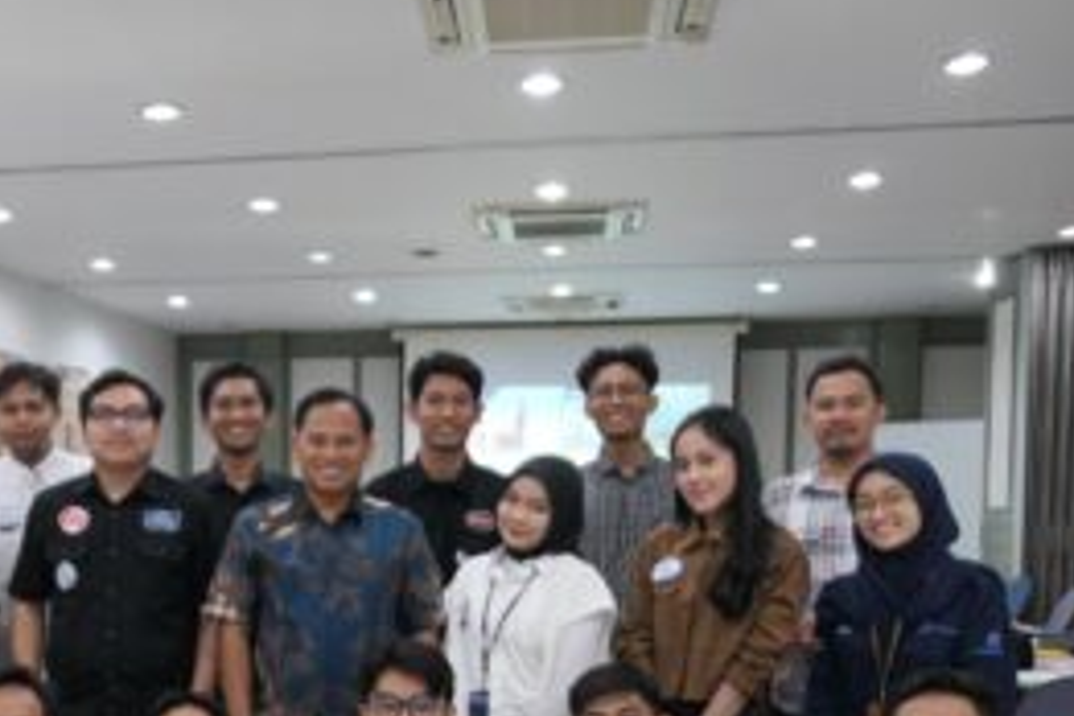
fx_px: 1372
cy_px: 619
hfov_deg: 41.5
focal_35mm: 46
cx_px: 267
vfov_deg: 28.3
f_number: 1.4
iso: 160
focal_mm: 8.8
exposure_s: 1/60
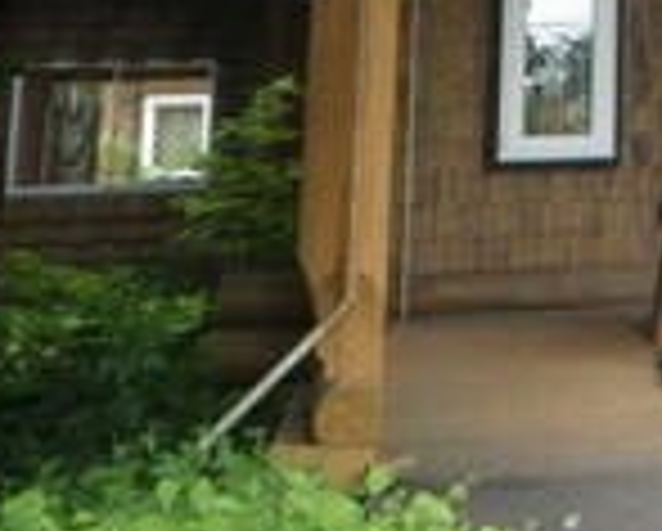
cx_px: 1058
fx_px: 1825
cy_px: -286
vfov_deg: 15.2
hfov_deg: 17.9
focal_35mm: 93
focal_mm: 5
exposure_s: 1/60
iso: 80
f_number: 3.5
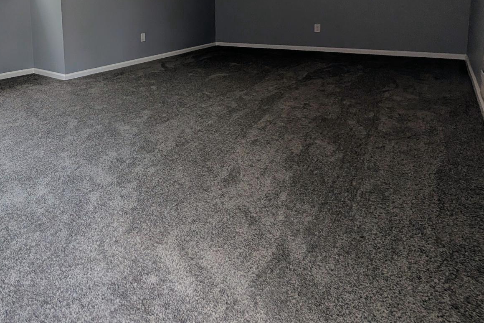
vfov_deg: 52.2
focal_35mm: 22
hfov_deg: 72.6
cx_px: 115
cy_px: 49
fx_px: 296
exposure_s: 1/290
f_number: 1.7
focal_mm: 2.02
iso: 48
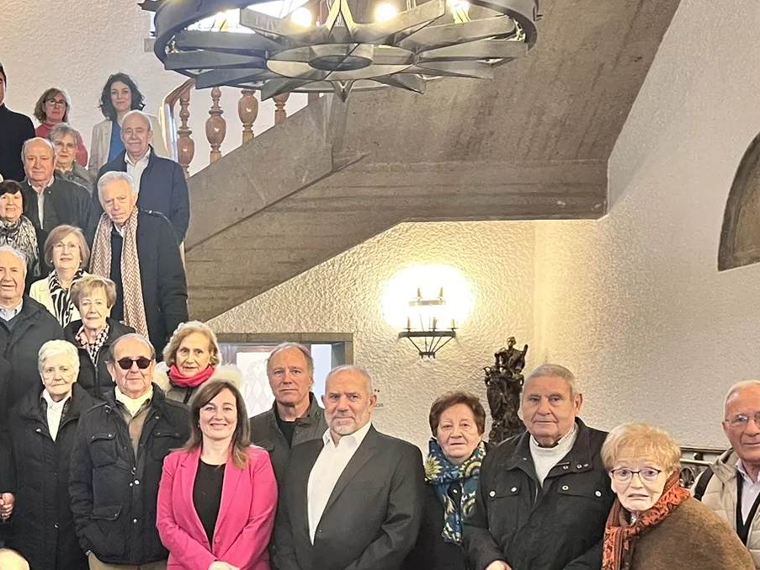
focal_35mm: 59
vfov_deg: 24.6
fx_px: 1295
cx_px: 134
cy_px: 419
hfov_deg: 31.7
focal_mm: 5.1
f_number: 1.6
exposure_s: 1/50
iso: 250
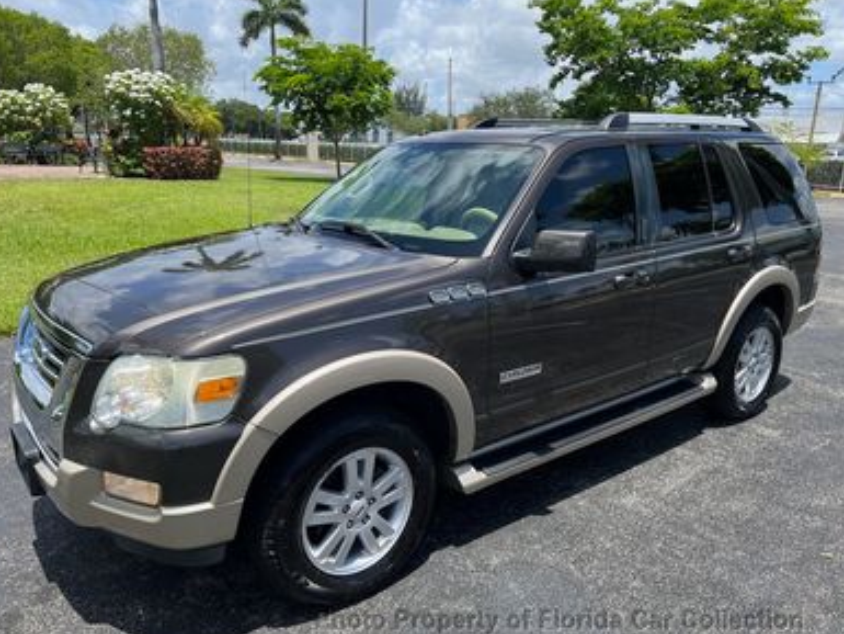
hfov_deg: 65.3
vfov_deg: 51.4
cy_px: 320
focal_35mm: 27
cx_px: 410
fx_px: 659
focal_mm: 5.7
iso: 50
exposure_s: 1/2404
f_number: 1.5
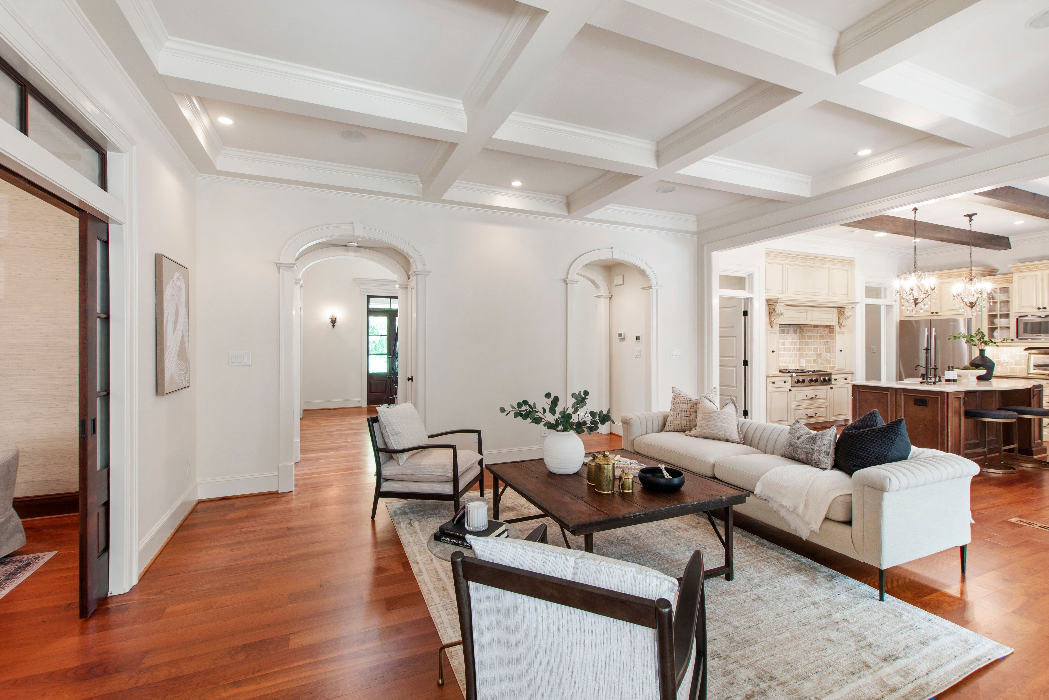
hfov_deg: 100.4
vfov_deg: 77.3
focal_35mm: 15
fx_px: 437
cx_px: 524
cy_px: 350
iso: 100
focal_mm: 10
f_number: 8
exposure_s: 1/1.67
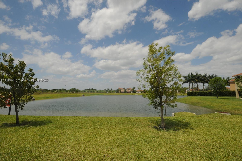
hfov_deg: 90.1
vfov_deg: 67.2
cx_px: 121
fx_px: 121
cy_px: 80
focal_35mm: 18
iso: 320
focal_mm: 12
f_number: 22
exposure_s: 1/100
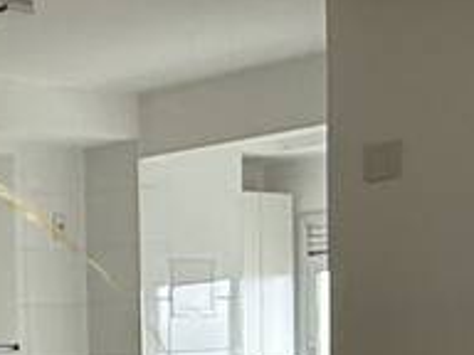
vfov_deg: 13.2
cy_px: 557
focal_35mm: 105
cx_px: -190
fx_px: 1438
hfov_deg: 17.3
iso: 320
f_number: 2.2
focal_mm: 2.22
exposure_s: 1/87
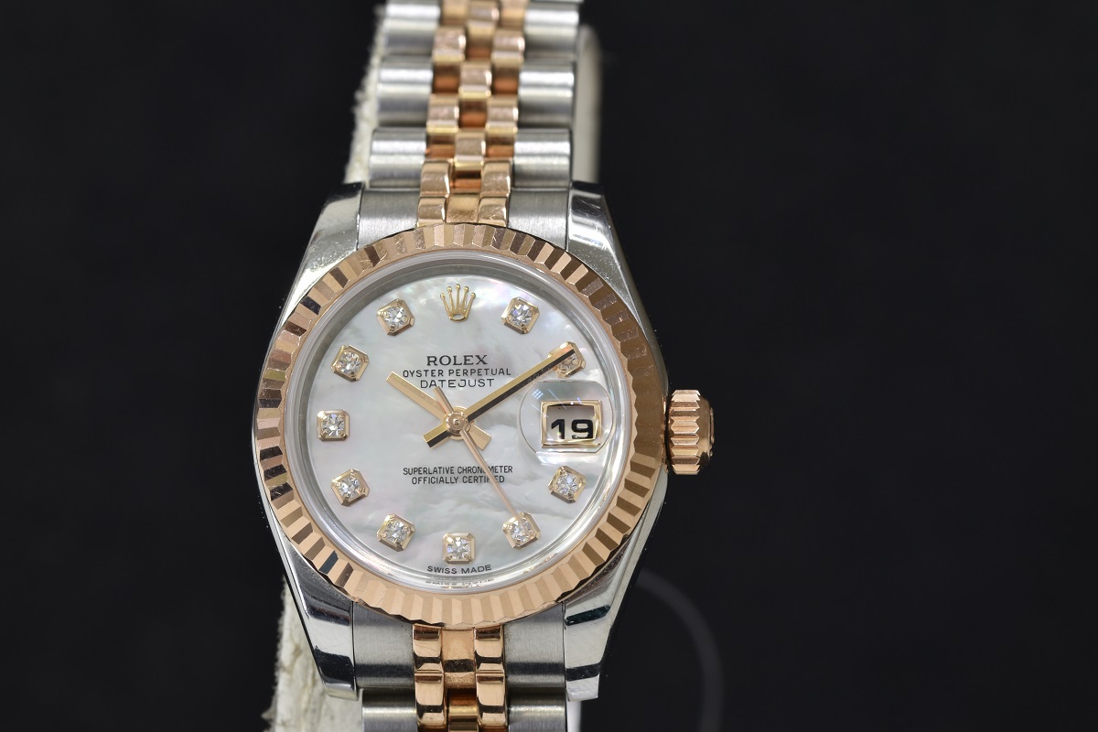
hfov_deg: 15.2
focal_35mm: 135
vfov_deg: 10.2
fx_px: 4117
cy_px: 366
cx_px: 549
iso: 100
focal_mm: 90
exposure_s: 1/3
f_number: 13
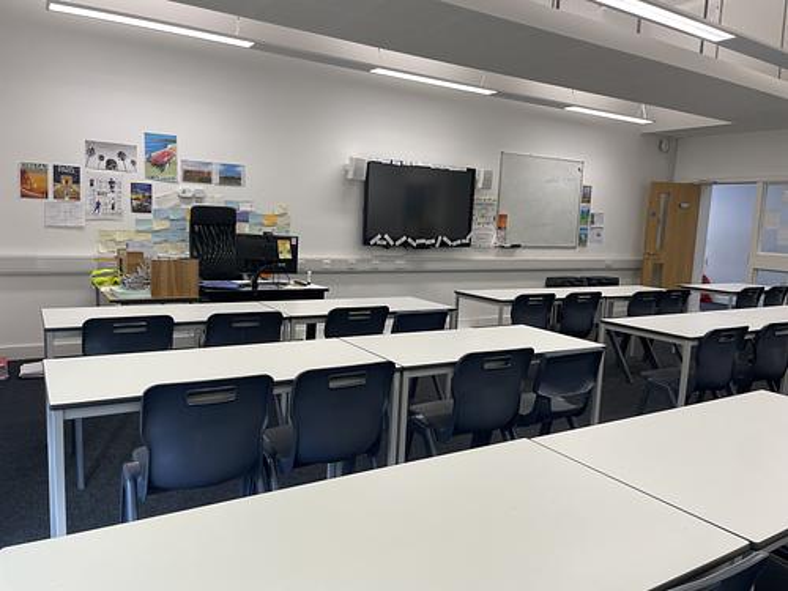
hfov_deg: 67.3
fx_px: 592
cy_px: 296
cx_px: 394
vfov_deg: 53.1
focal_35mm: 26
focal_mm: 4.2
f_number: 1.6
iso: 64
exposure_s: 1/100
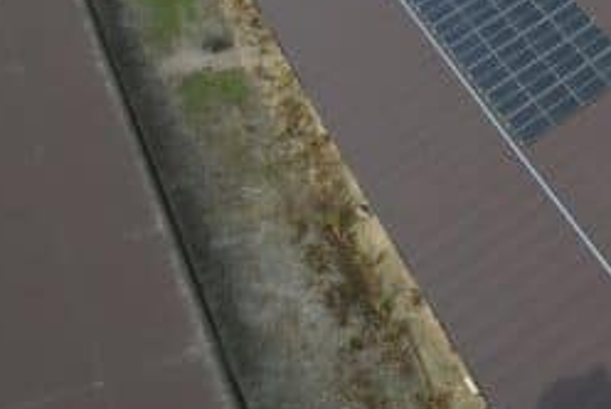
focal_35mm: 68
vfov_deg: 19.5
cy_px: 7
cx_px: 931
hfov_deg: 23.4
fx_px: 1155
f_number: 2.8
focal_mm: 8.38
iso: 100
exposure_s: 1/40
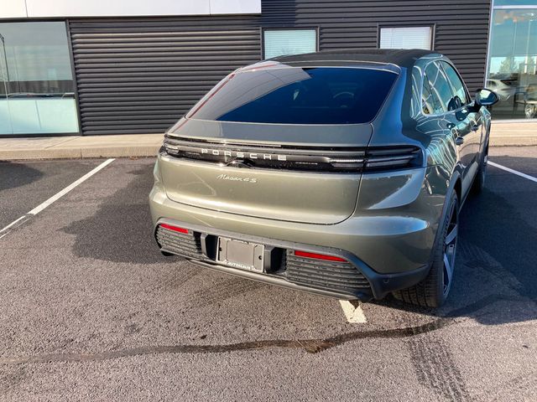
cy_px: 201
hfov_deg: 63.4
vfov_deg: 49.7
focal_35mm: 28
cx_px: 268
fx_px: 434
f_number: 1.8
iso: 20
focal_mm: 3.99
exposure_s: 1/390
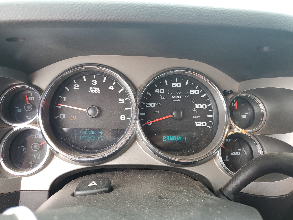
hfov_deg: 67.3
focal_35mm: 26
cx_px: 146
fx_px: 220
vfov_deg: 53.1
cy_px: 110
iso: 61
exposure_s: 1/120
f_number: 1.5
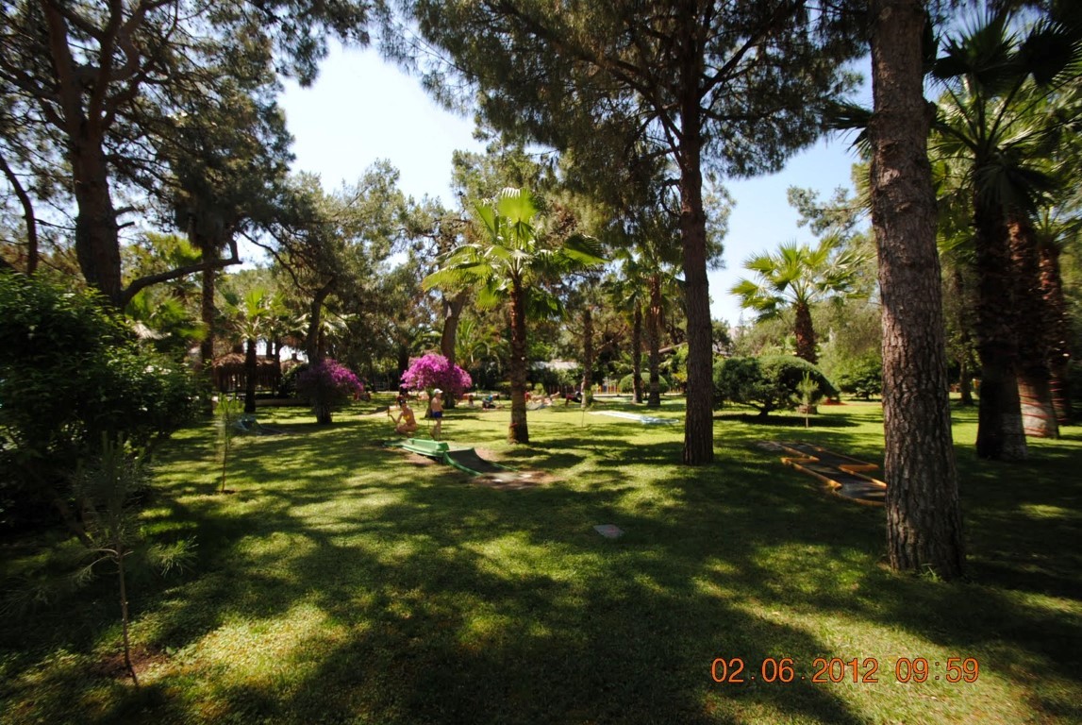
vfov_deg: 77.5
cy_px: 362
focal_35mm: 15
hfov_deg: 100.3
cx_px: 541
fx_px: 451
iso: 100
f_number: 5.6
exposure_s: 1/200
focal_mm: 10
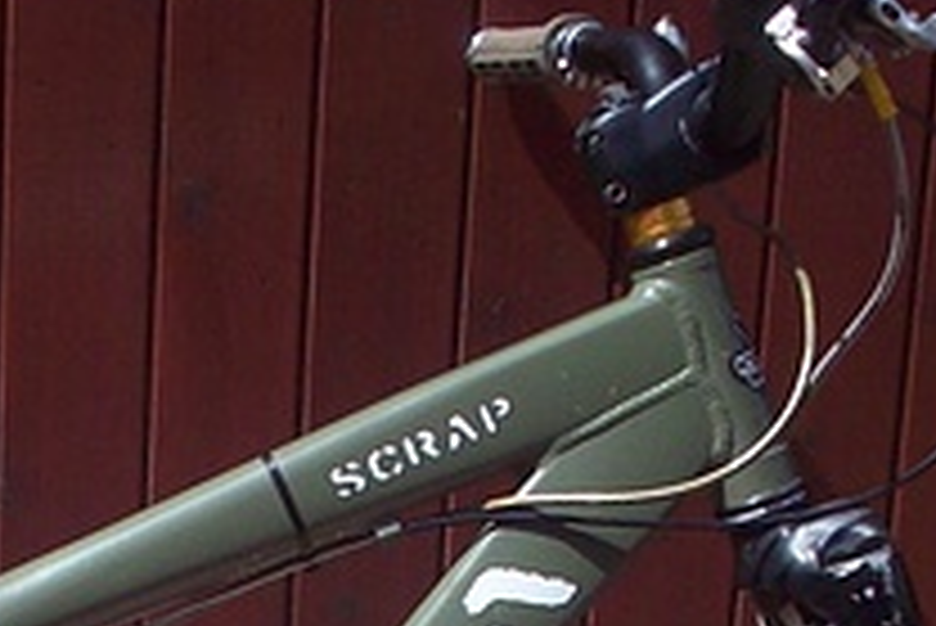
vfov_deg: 8.9
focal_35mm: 148
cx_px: 22
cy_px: 1067
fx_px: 3851
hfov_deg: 13.7
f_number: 5.6
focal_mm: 6.2
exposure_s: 1/241
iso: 80
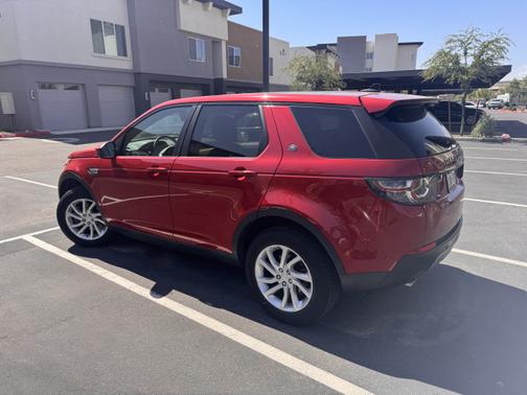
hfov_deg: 71.6
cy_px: 198
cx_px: 264
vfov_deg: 56.8
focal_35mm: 24
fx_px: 365
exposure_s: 1/1818
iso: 80
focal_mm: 6.76
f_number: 1.78
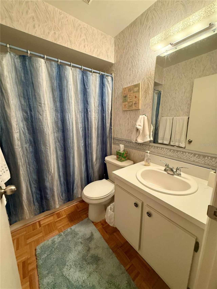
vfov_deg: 102.1
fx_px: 117
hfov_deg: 85.7
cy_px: 144
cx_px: 108
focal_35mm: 14
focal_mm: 2.22
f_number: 2.2
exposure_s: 1/120
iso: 320
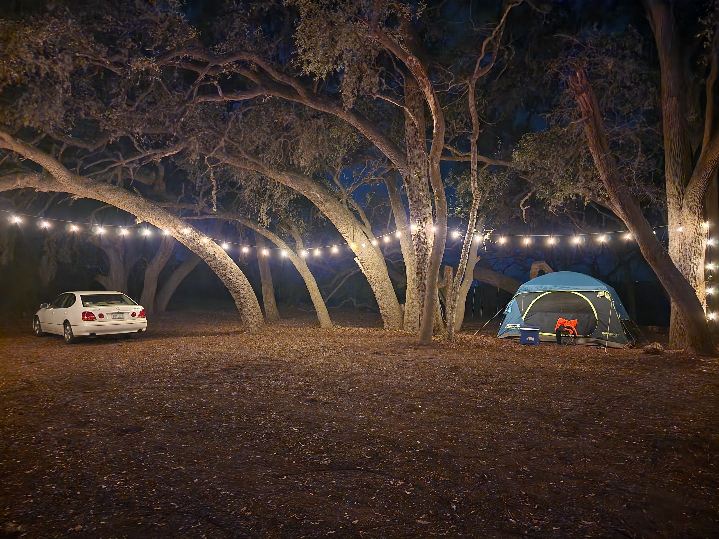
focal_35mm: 23
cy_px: 270
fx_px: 478
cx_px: 360
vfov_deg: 58.9
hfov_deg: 73.9
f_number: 1.8
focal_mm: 6.4
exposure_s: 1/9
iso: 1600
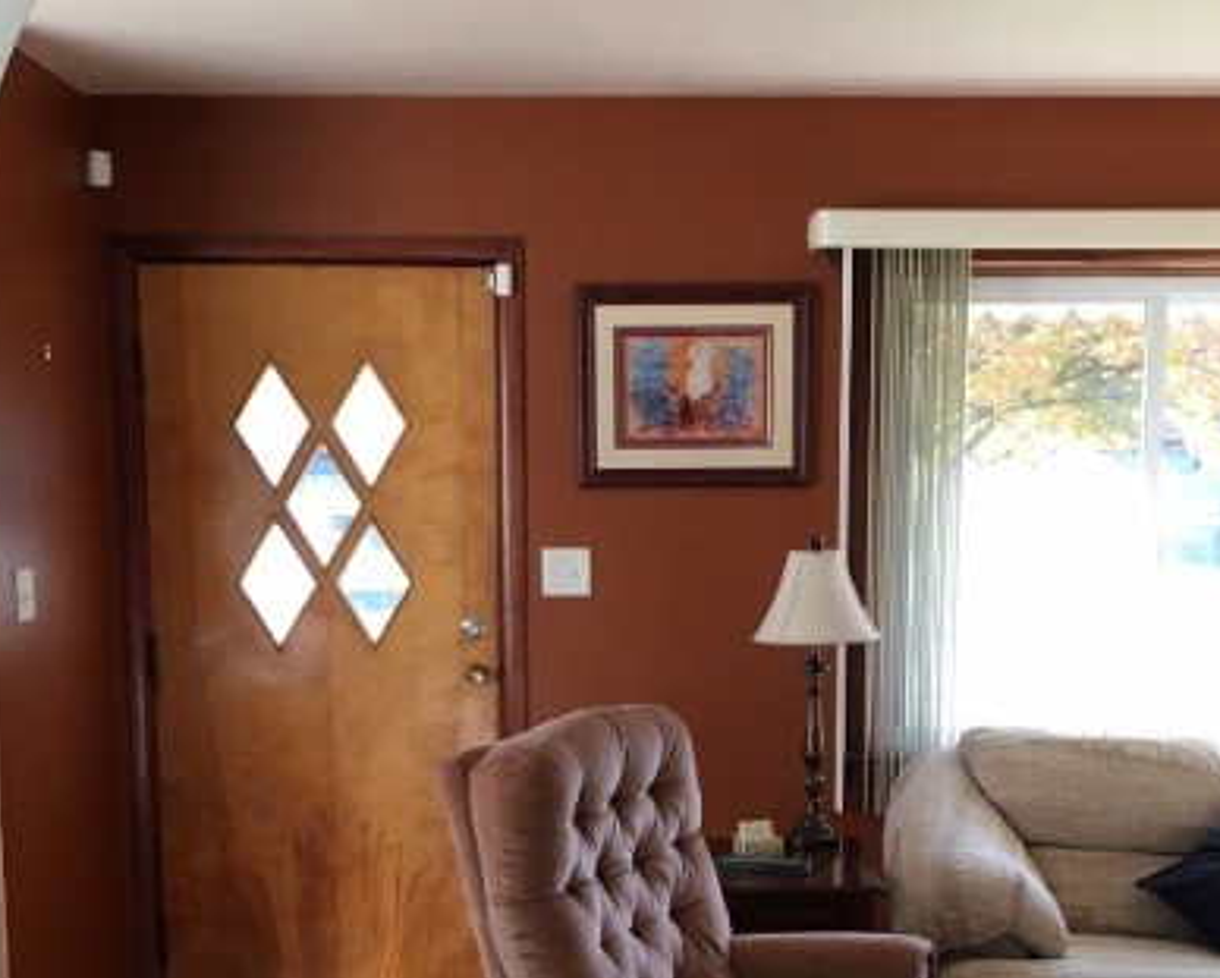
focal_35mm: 56
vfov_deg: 26.5
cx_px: 654
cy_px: 827
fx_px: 2024
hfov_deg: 33.5
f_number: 2.2
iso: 25
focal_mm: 4.15
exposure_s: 1/30
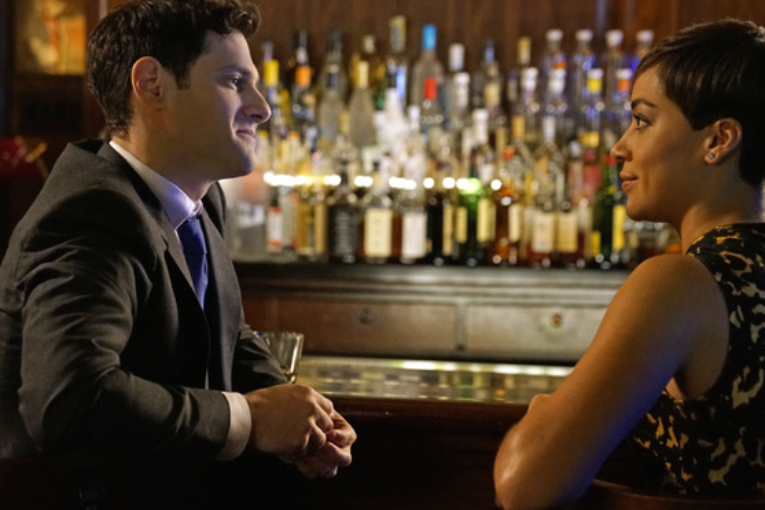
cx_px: 376
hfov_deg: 24.2
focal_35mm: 84
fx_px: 1784
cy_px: 264
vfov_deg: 16.3
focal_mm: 60
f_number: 2.8
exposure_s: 1/60
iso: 6400
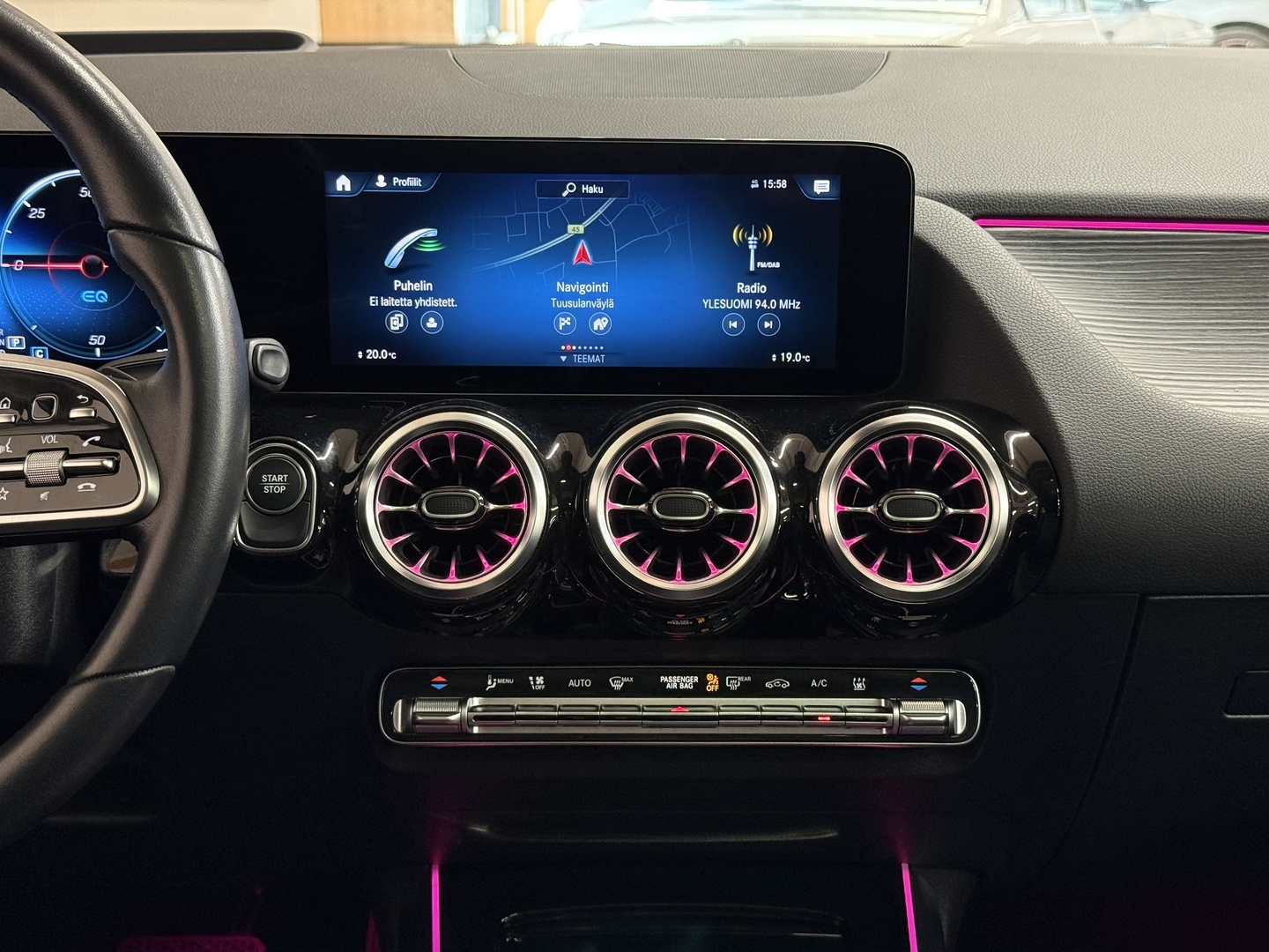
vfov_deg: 30.3
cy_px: 476
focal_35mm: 48
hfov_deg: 39.7
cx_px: 634
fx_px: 1760
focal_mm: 6.76
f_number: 1.78
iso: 320
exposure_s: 1/40
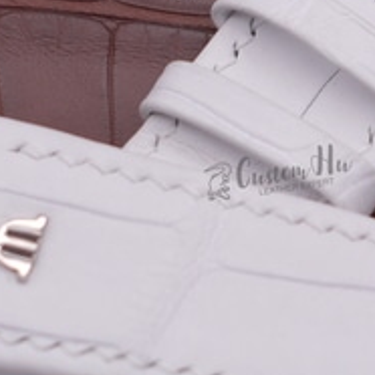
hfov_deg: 7.3
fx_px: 2868
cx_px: 585
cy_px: 13
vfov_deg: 7.5
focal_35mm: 234
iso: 160
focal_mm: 33
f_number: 2.5
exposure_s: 1/280
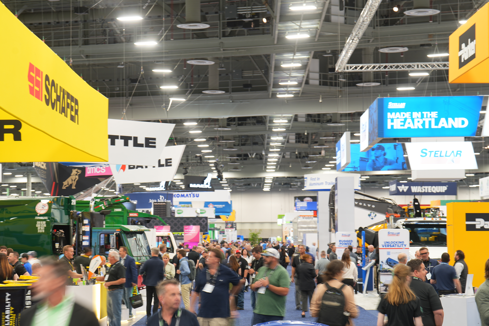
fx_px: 1263
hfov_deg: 21.9
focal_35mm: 93
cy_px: 163
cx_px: 244
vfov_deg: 14.7
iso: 100
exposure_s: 1/5
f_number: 6.3
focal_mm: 93
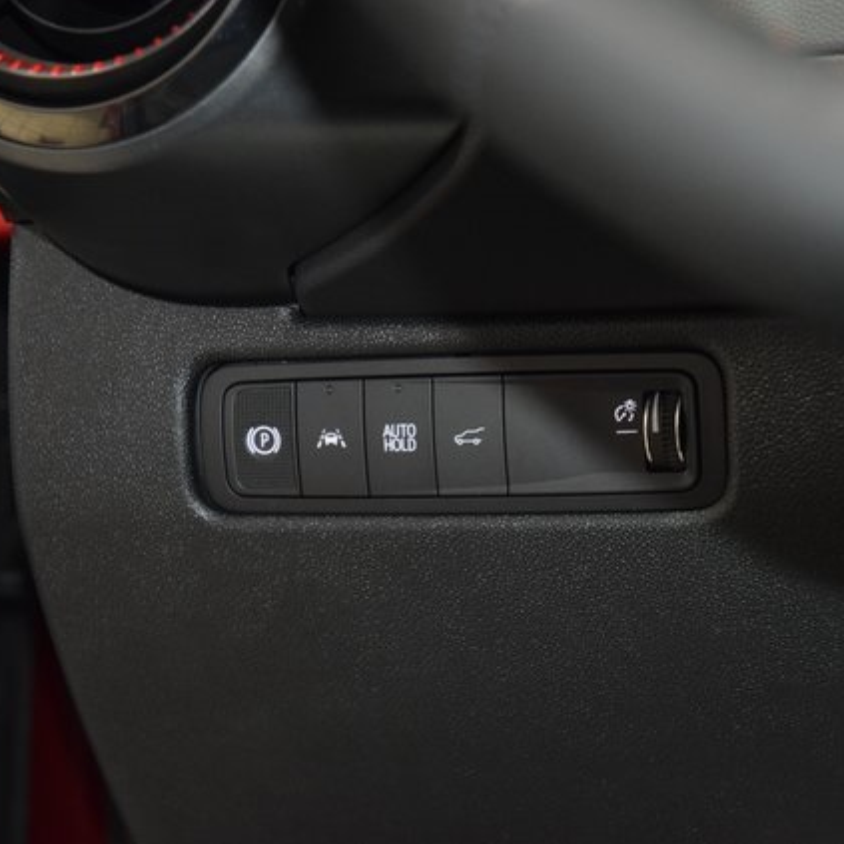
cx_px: 417
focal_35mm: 135
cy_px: 422
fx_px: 3724
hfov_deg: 12.9
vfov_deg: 12.9
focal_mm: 70
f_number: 4.5
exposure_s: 1/30
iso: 2500
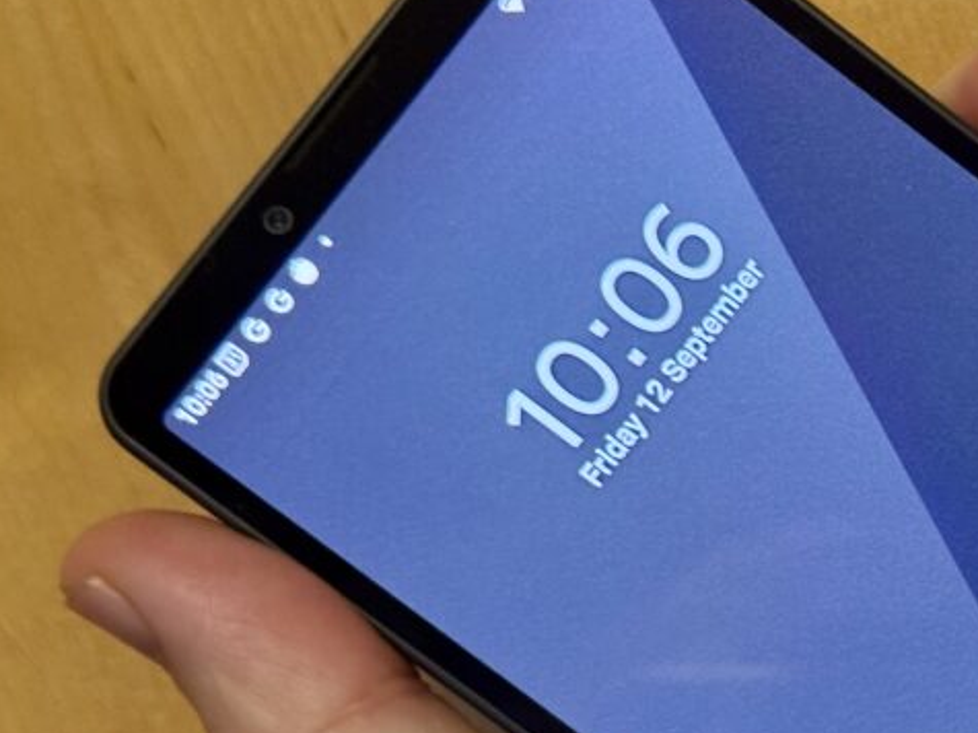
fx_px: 2825
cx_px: 1002
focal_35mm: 100
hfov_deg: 19.0
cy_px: 603
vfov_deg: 14.7
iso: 320
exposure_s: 1/40
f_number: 1.78
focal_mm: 6.76
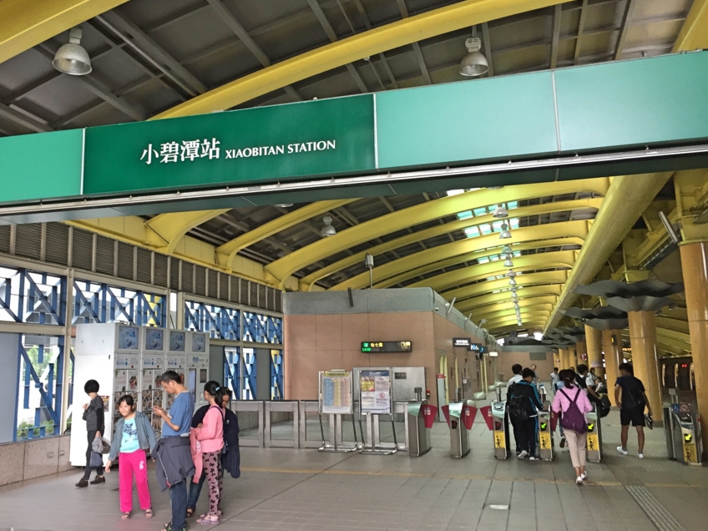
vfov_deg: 40.6
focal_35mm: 35
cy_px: 236
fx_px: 716
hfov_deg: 52.3
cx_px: 289
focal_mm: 4.15
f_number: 2.2
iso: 50
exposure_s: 1/30
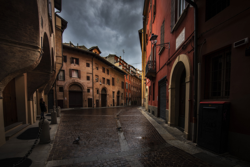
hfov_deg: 104.3
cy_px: 84
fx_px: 97
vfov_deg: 81.2
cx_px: 125
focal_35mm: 14
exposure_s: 1/100
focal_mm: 14
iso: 64
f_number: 5
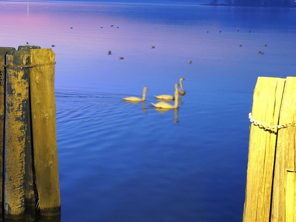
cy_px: 111
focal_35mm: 85
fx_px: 727
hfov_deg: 23.0
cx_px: 148
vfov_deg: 17.4
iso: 800
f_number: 4
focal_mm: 15.1
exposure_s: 1/8
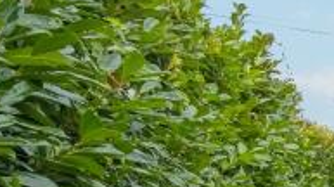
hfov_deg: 16.2
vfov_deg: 13.1
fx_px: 787
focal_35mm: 89
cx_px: 725
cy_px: 245
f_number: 5.6
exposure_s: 1/4000
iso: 2000
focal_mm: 16
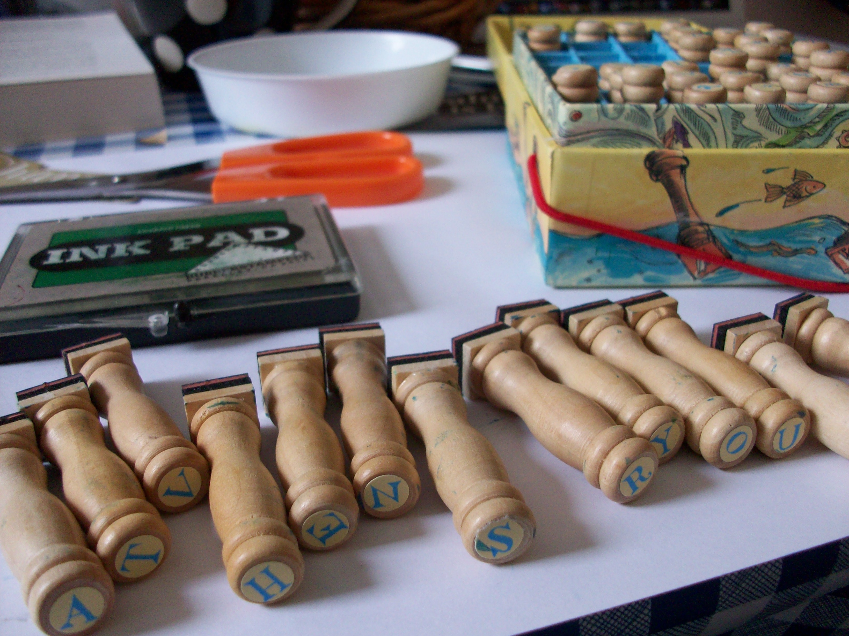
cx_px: 424
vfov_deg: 41.8
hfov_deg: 54.0
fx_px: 834
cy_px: 318
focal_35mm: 34
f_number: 2.8
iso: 133
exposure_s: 1/60
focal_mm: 5.7
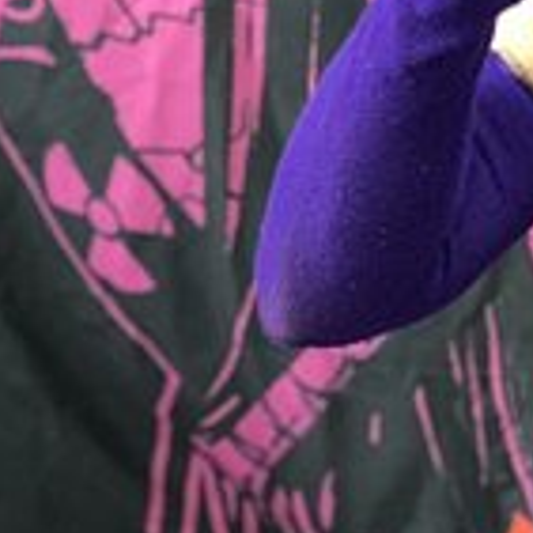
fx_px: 4268
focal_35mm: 245
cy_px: -440
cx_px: 926
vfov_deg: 7.0
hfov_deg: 7.0
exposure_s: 1/24
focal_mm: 6
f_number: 2.4
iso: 160
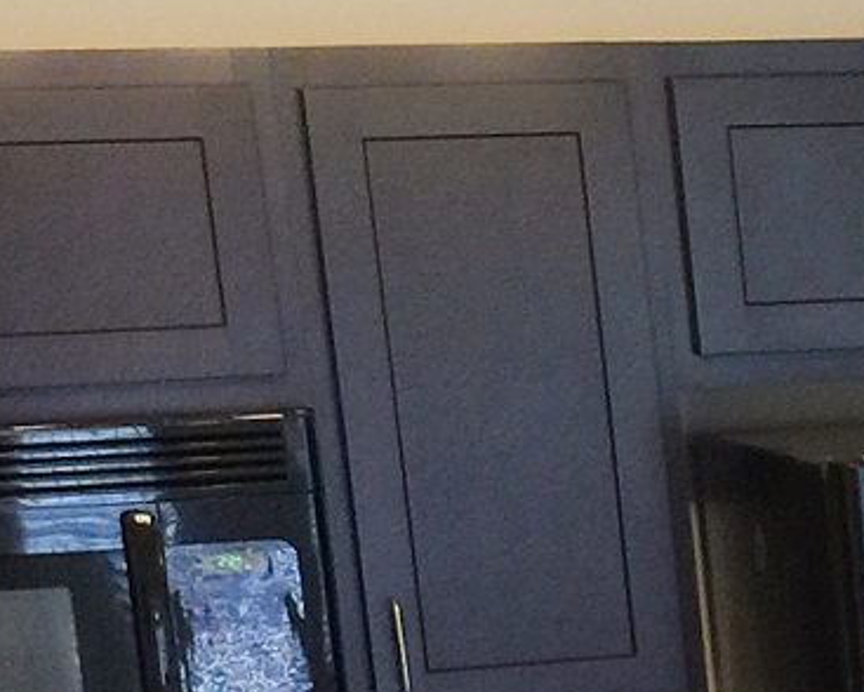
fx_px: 4119
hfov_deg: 10.5
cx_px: 1985
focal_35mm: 161
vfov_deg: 9.3
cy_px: 1064
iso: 40
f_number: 2.2
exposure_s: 1/30
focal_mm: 4.15
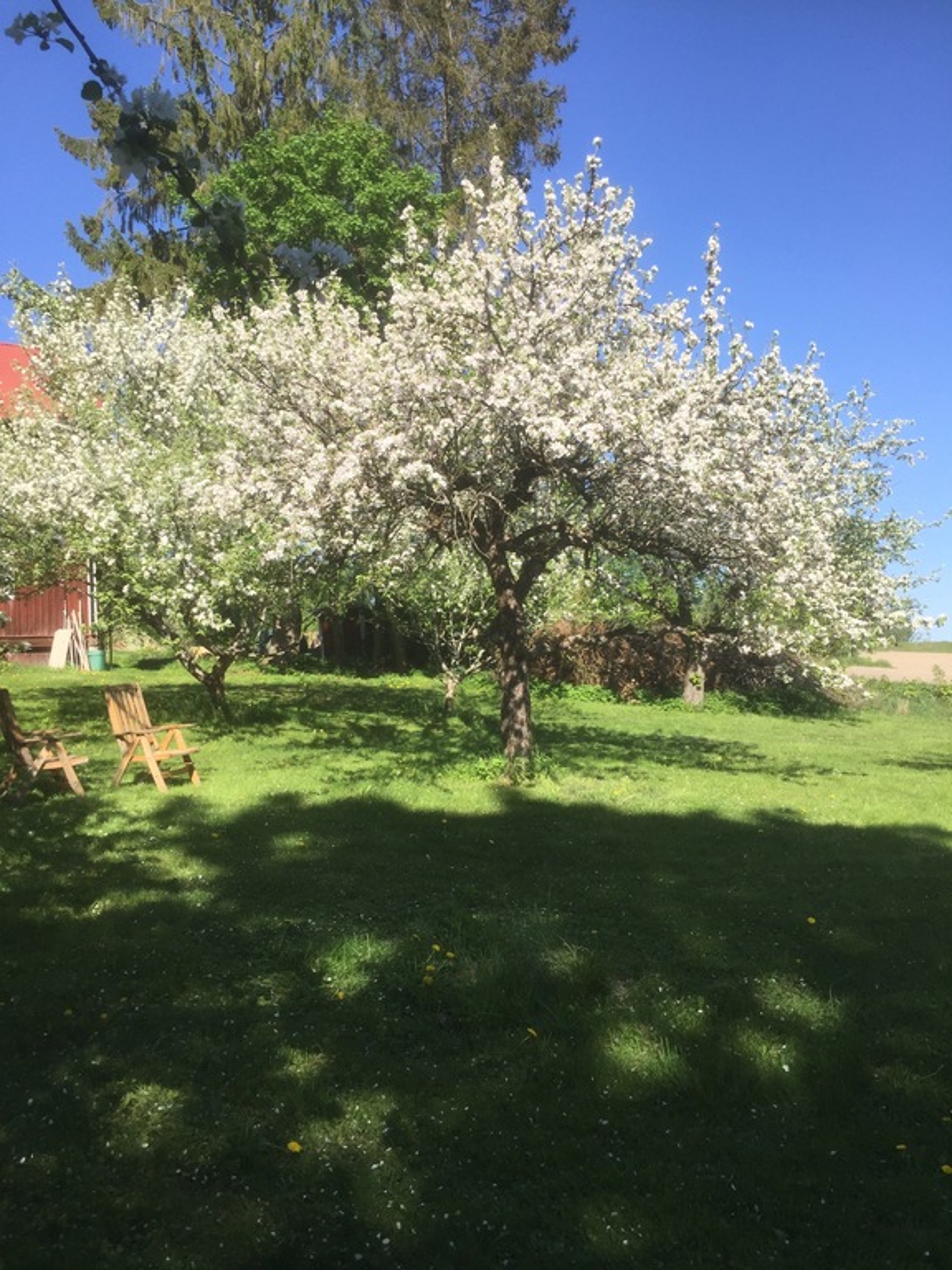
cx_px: 476
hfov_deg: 48.2
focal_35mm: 29
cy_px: 635
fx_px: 1063
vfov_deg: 61.7
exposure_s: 1/1163
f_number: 2.2
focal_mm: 4.15
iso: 32
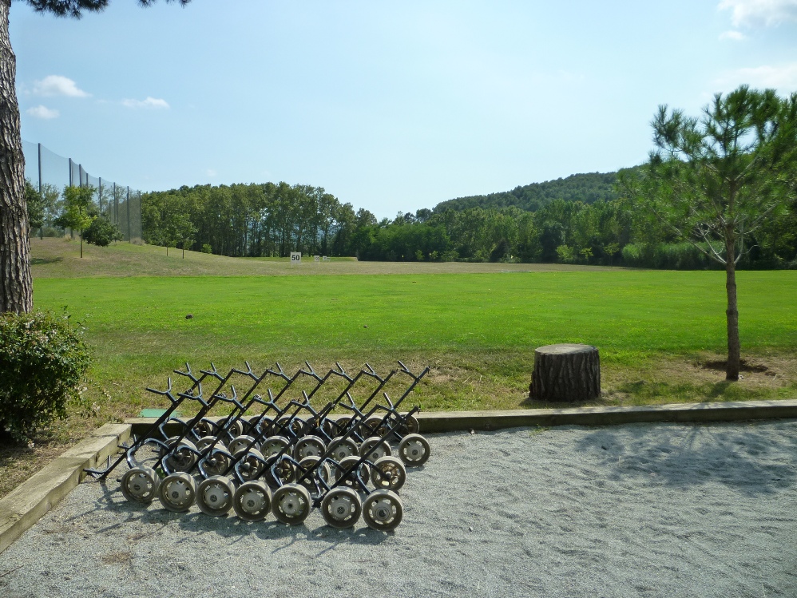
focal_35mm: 29
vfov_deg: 48.2
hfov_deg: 61.6
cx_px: 398
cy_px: 299
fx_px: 668
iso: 125
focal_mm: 5.2
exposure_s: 1/800
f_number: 4
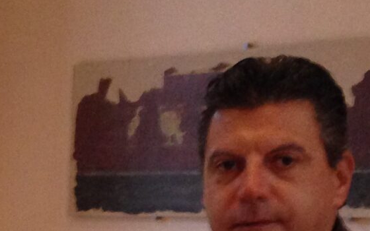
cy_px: 505
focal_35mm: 160
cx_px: -268
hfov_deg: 12.1
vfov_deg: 7.7
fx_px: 1613
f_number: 2.4
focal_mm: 4.12
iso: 200
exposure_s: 1/20
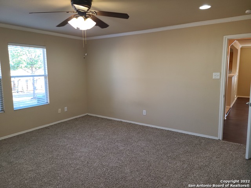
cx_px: 126
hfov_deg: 67.3
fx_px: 189
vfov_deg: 53.1
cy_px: 94
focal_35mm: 26
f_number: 1.8
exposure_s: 1/60
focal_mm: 5.4
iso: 80
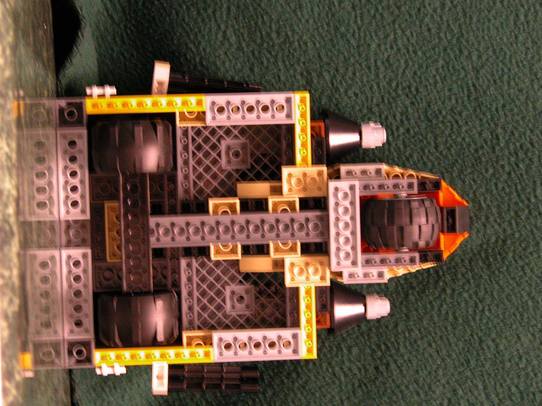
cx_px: 271
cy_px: 203
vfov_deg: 13.8
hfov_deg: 18.4
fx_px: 1675
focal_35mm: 107
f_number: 4.6
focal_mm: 27.3
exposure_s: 1/4.2
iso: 365
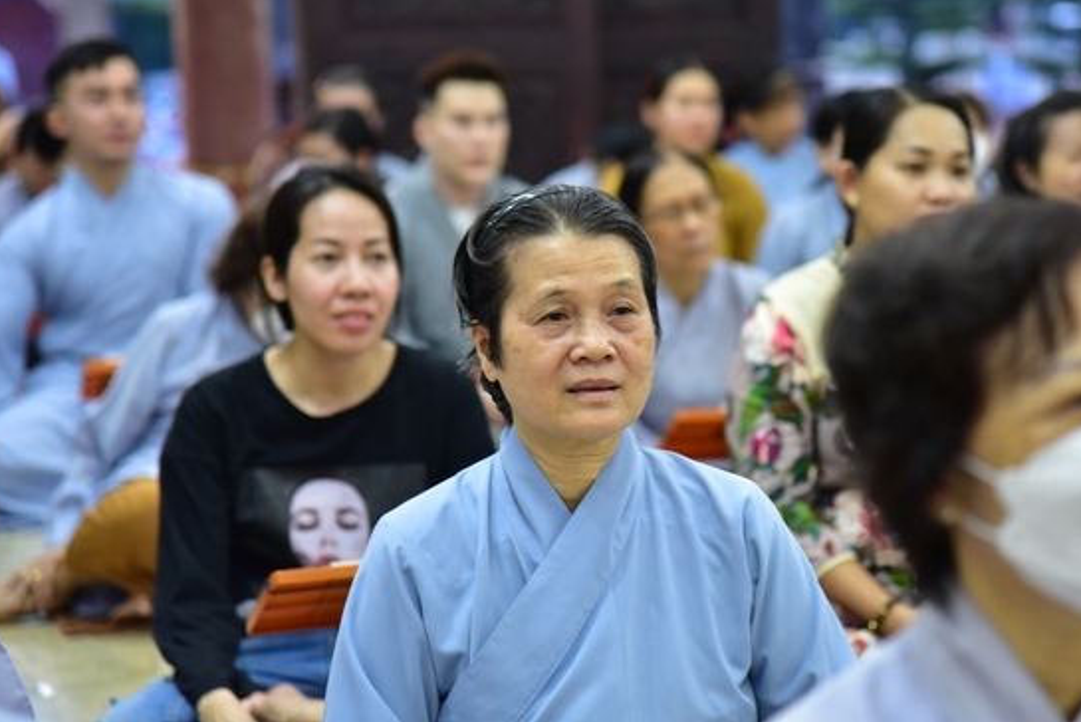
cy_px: 329
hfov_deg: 14.3
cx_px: 591
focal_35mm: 143
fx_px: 4296
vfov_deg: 9.6
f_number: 4
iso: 2500
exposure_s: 1/50
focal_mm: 120
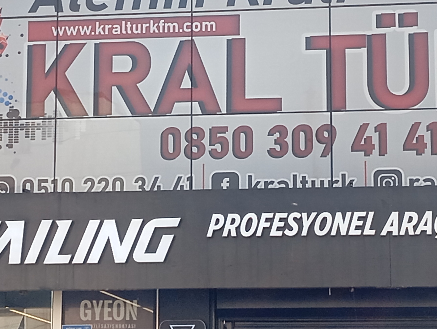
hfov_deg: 15.4
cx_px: 189
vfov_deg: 11.6
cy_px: 115
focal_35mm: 128
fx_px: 1618
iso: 115
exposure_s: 1/253
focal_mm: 4.22
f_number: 1.8
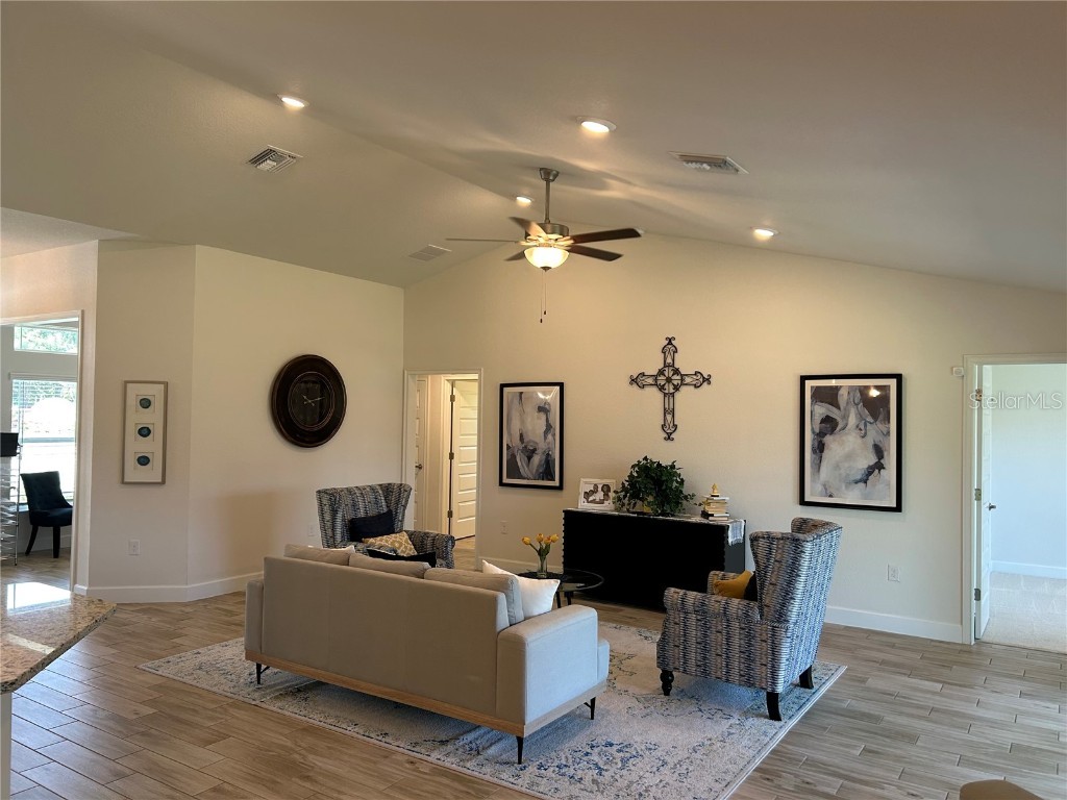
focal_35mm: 26
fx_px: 801
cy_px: 400
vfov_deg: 53.1
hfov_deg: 67.3
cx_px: 534
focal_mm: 5.7
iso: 100
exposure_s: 1/120
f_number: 1.5
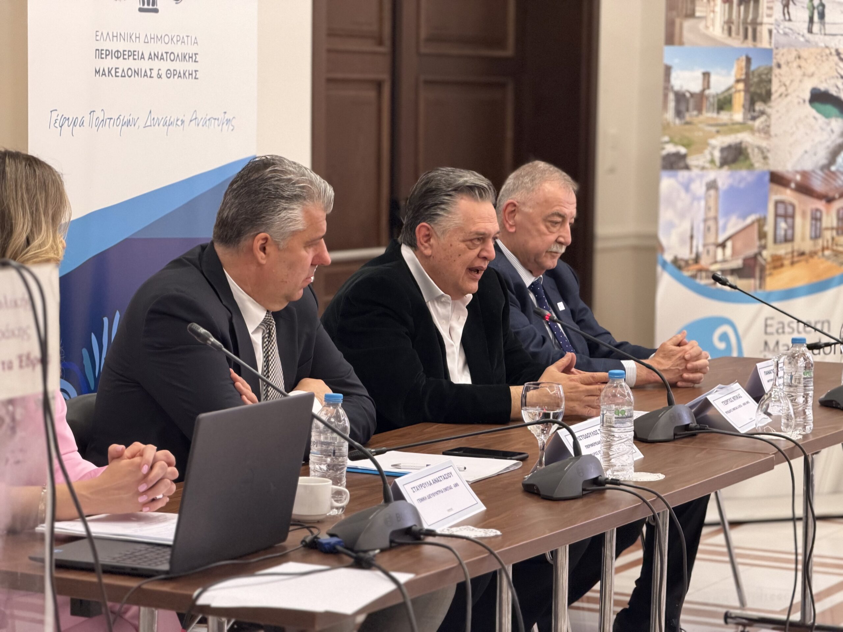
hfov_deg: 19.6
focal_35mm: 100
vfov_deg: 14.8
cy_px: 316
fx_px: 2435
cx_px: 422
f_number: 2.8
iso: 400
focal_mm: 16.89
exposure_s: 1/50
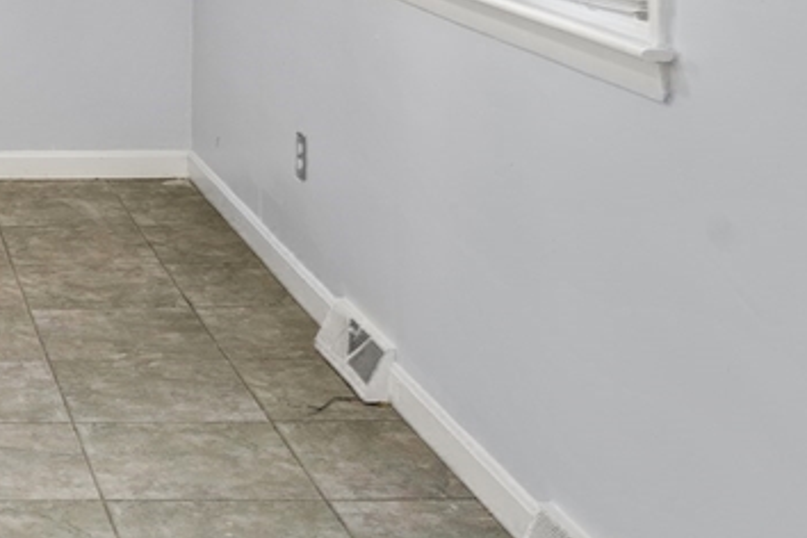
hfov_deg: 23.6
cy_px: -136
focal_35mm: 78
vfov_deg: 16.6
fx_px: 1748
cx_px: -180
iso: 320
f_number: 7.1
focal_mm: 27
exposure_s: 1/8
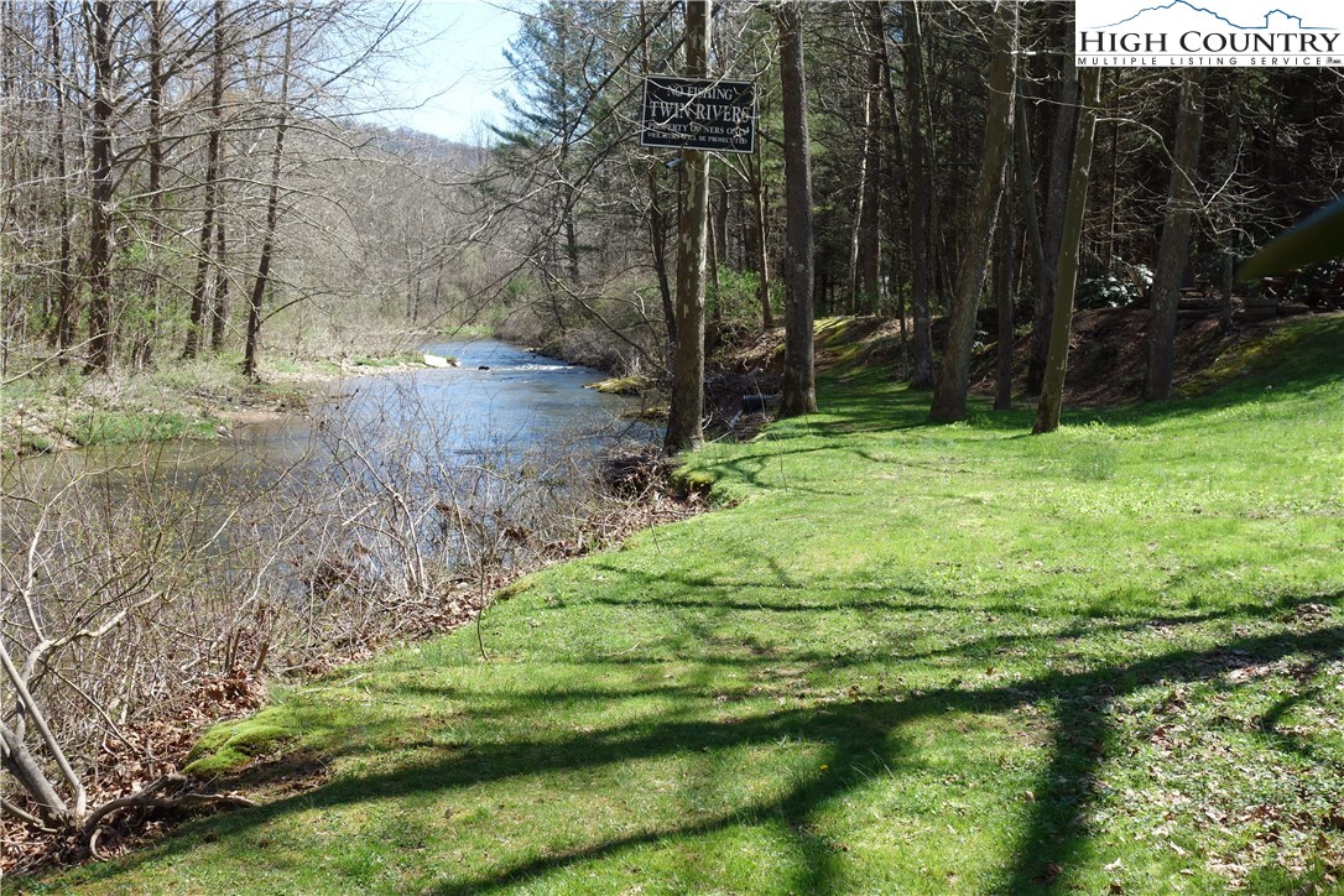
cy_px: 448
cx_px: 672
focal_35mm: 49
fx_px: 1829
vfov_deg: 27.5
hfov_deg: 40.3
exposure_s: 1/200
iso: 125
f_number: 5.6
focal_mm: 18.23
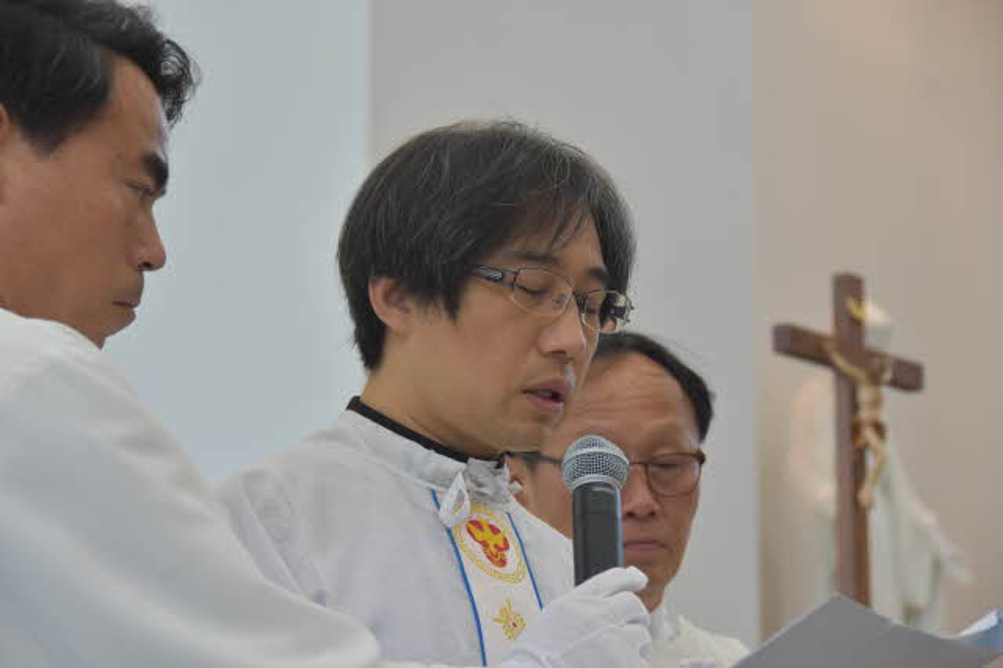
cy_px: 334
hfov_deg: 16.7
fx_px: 3425
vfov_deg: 11.1
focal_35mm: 123
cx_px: 502
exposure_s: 1/125
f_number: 5.6
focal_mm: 82
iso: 800
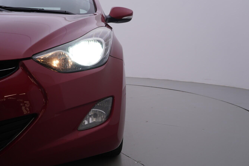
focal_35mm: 39
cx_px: 116
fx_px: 270
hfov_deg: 49.5
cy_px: 88
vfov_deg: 34.2
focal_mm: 24
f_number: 5
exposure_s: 1/125
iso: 125
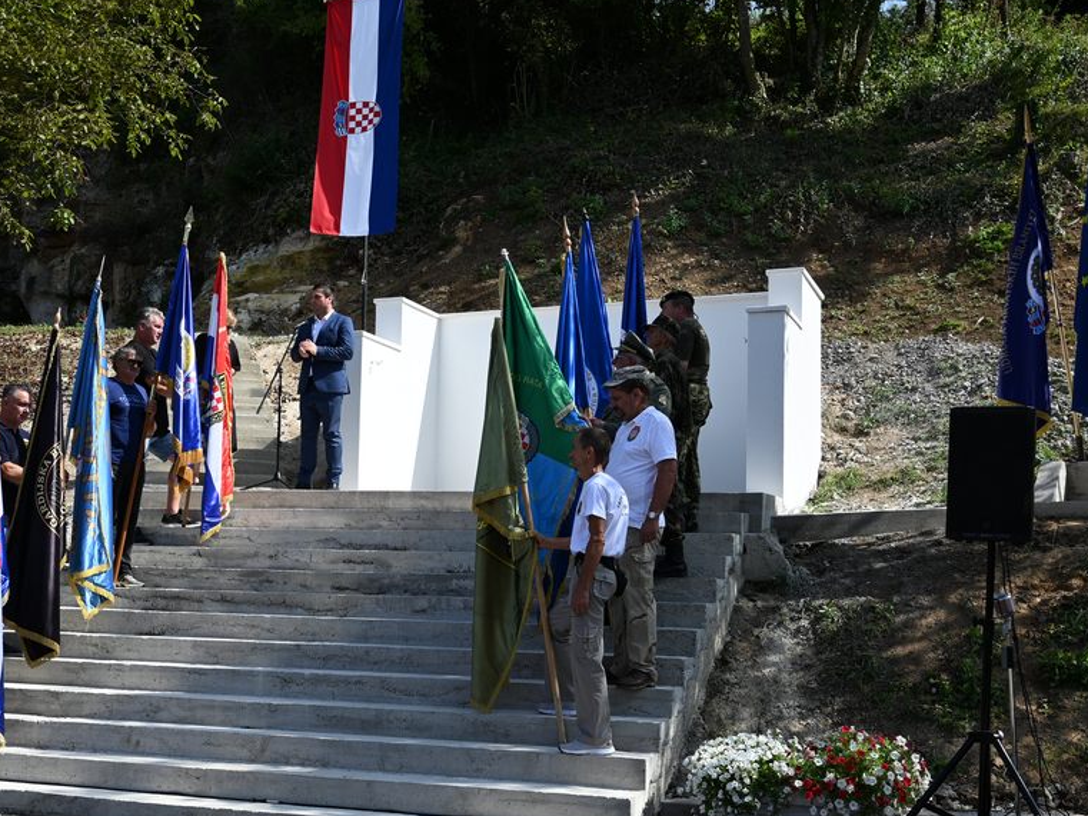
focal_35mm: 44
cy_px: 487
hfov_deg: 42.6
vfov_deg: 32.8
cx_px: 396
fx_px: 1383
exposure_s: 1/250
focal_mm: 29
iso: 100
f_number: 8
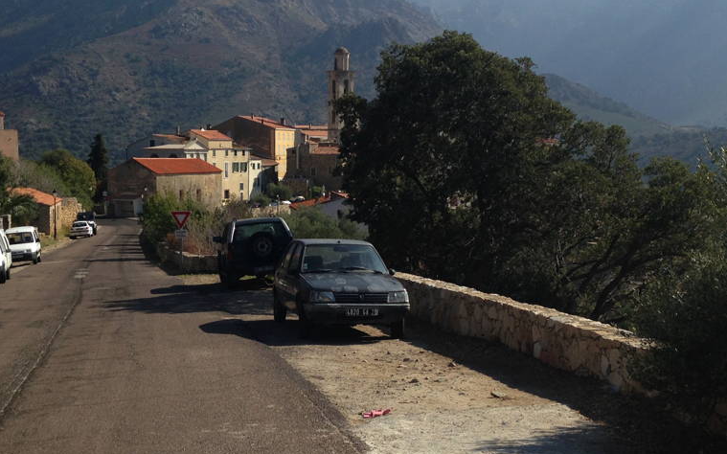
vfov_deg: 22.0
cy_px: 237
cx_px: 351
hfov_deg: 34.6
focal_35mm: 59
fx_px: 1169
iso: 50
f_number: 2.4
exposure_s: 1/1869
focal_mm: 4.12
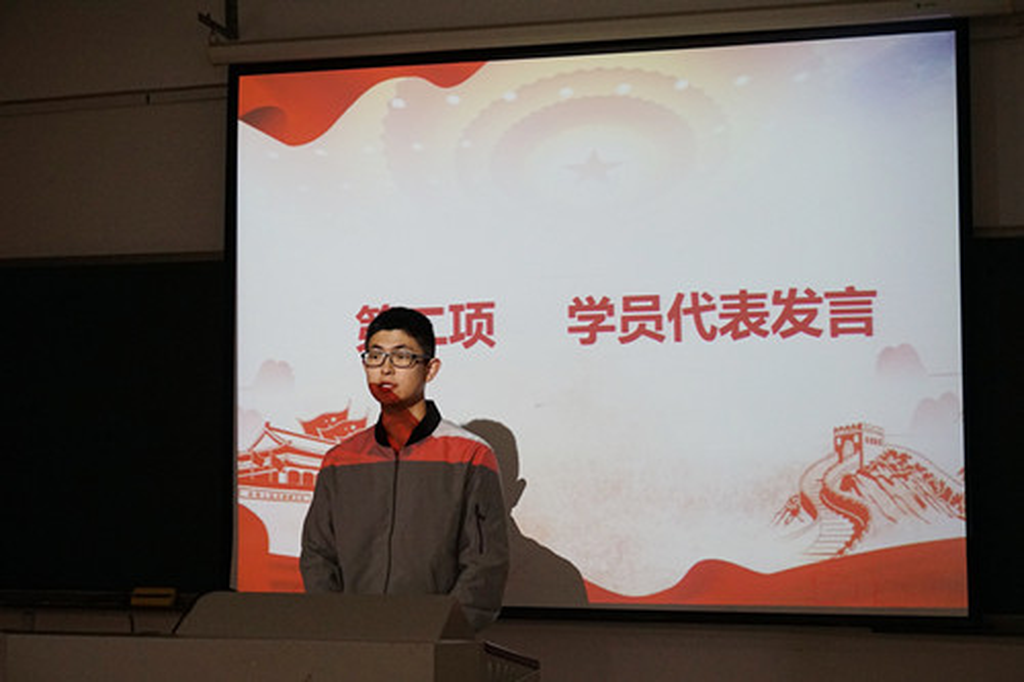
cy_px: 341
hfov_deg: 34.2
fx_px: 1663
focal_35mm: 58
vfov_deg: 23.2
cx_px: 512
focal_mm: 39
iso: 1600
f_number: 5.6
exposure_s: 1/160
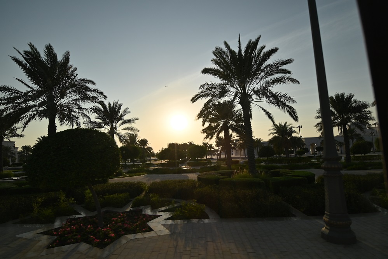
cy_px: 130
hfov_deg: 57.2
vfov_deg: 40.0
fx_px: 356
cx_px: 194
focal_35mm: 33
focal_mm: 22
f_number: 5.6
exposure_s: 1/250
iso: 110
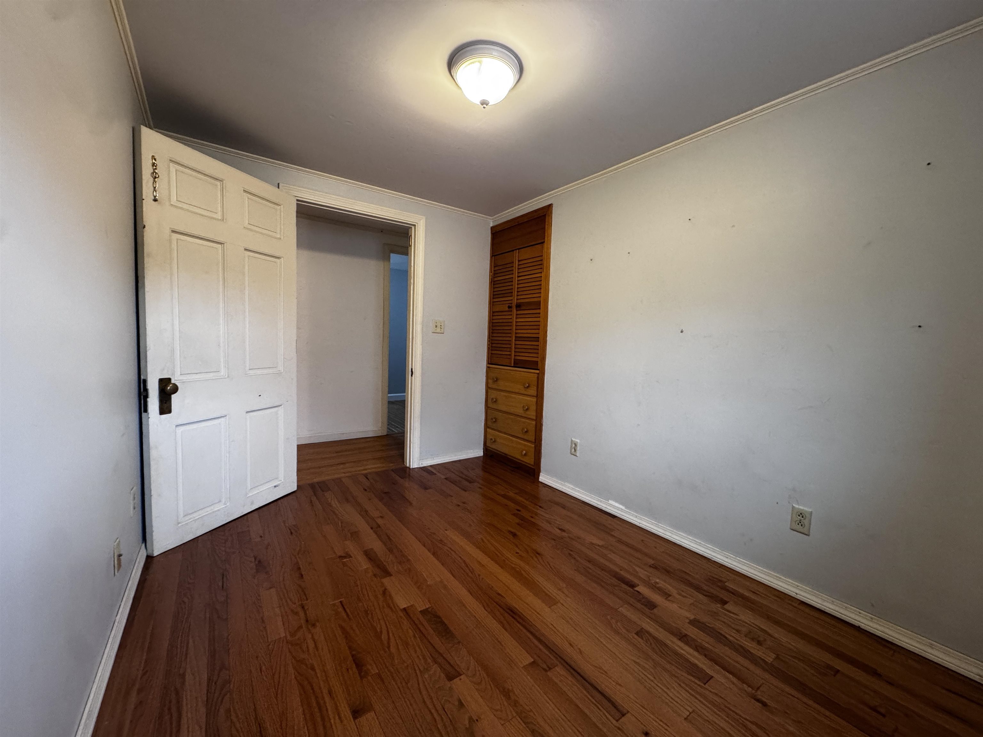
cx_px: 492
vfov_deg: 85.7
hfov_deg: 102.1
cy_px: 368
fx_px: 398
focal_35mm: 14
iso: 320
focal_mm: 2.22
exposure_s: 1/60
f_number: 2.2
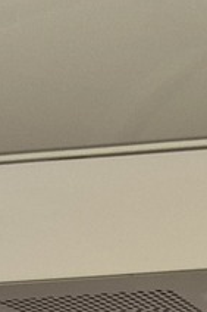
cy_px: 511
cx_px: 396
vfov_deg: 18.7
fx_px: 795
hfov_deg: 13.1
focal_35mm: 92
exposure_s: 1/60
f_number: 2.2
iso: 200
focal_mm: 1.74
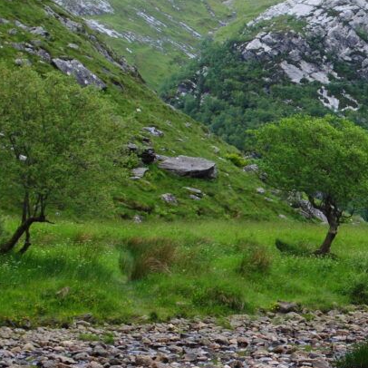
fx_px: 1239
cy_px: 163
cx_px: 461
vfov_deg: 16.9
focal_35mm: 103
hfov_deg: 16.1
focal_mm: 32
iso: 200
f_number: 8
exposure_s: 1/60
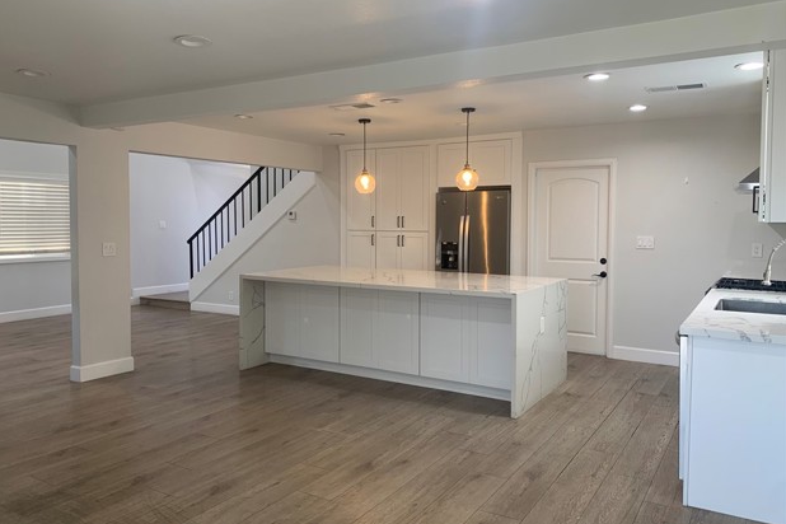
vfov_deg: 46.4
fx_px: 611
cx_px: 385
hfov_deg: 65.5
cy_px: 258
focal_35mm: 28
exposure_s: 1/60
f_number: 1.8
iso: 64
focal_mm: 4.25
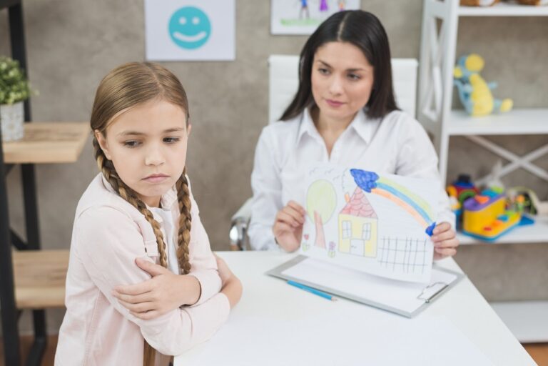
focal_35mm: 50
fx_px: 761
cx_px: 274
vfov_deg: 27.0
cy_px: 183
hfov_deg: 39.6
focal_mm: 50
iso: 320
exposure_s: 1/160
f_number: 3.5
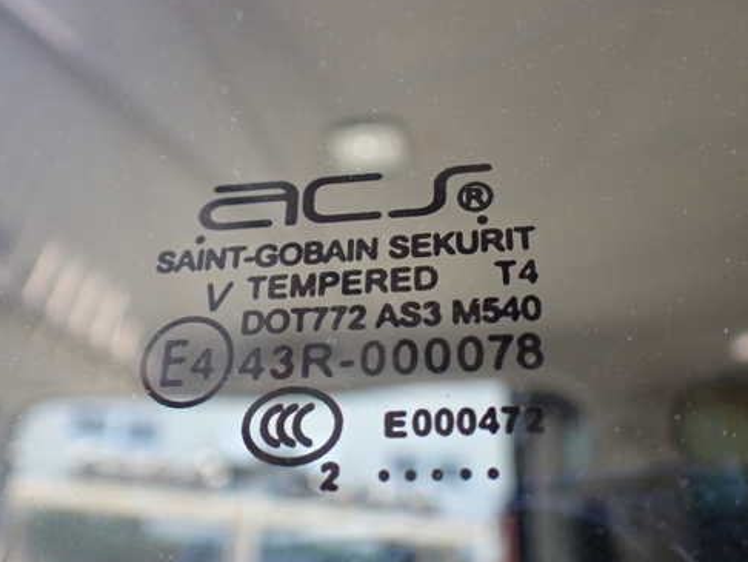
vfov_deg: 38.7
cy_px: 280
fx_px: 800
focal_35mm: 37
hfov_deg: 50.1
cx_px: 360
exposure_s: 1/125
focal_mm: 5.4
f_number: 2.3
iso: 250
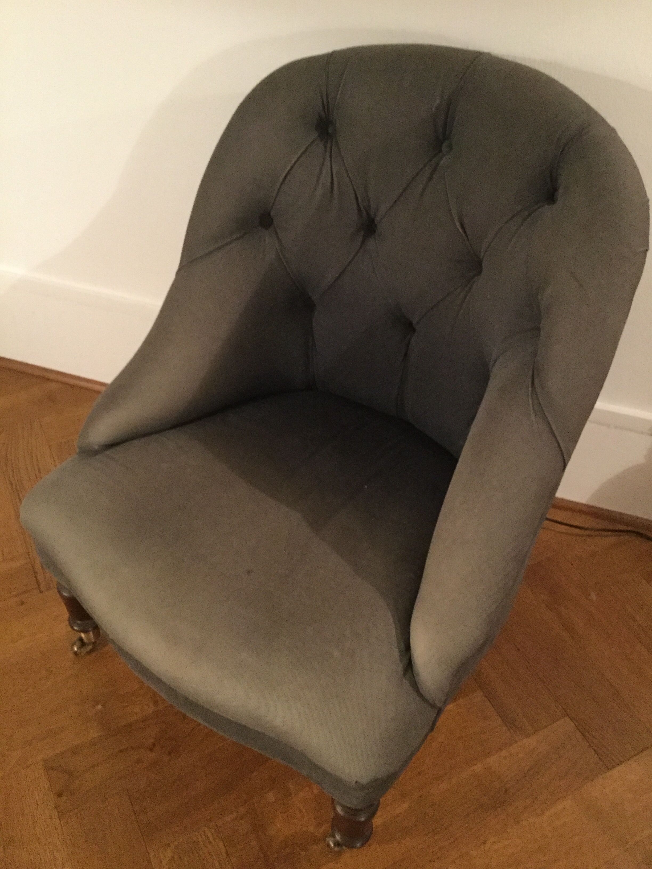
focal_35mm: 31
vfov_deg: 58.4
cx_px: 326
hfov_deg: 45.4
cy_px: 434
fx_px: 779
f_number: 2.4
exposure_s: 1/17
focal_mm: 3.3
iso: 320
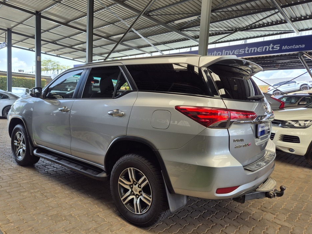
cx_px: 150
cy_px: 119
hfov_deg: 69.3
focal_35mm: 25
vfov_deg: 54.9
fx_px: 225
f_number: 1.8
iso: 25
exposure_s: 1/361
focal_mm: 5.4
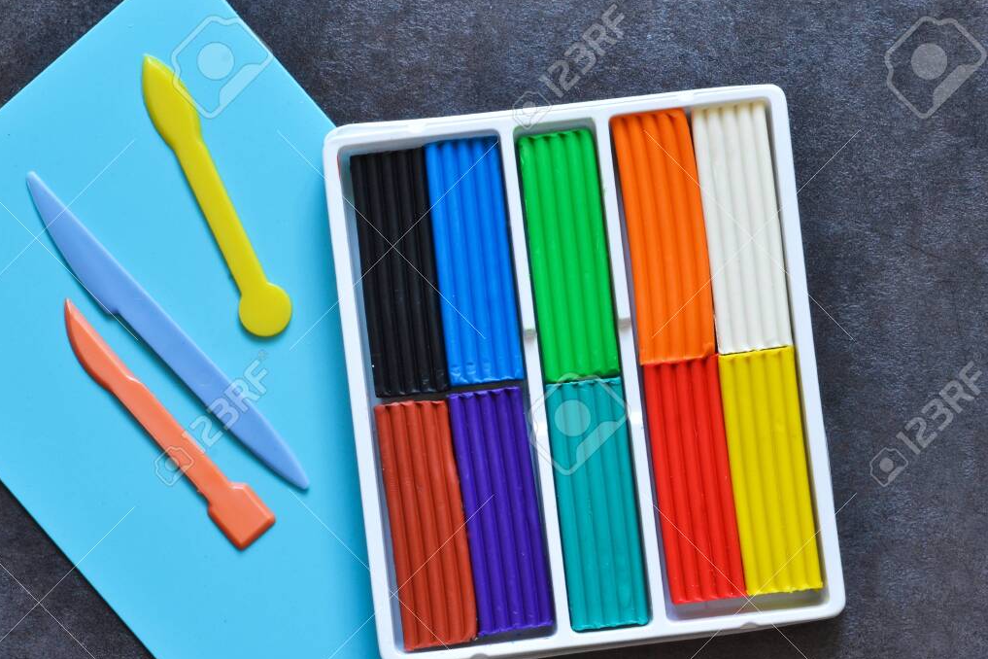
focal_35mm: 115
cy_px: 384
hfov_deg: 17.8
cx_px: 392
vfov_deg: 11.9
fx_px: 3156
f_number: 16
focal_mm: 60
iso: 400
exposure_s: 1/1.67
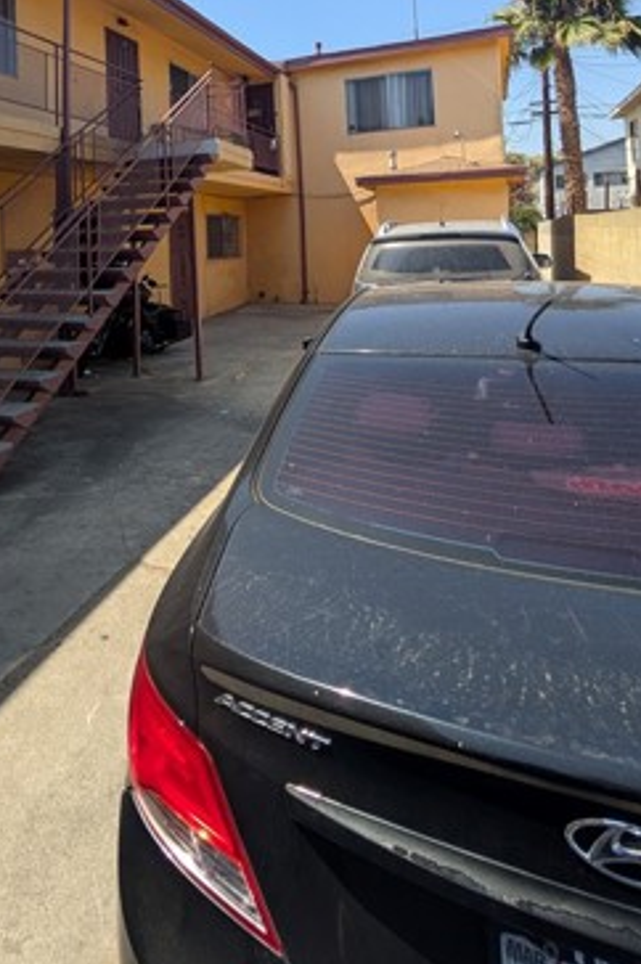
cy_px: 209
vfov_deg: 71.6
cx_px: 188
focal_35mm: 22
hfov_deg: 55.3
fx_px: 589
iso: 49
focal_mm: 2.02
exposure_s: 1/1582
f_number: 1.7
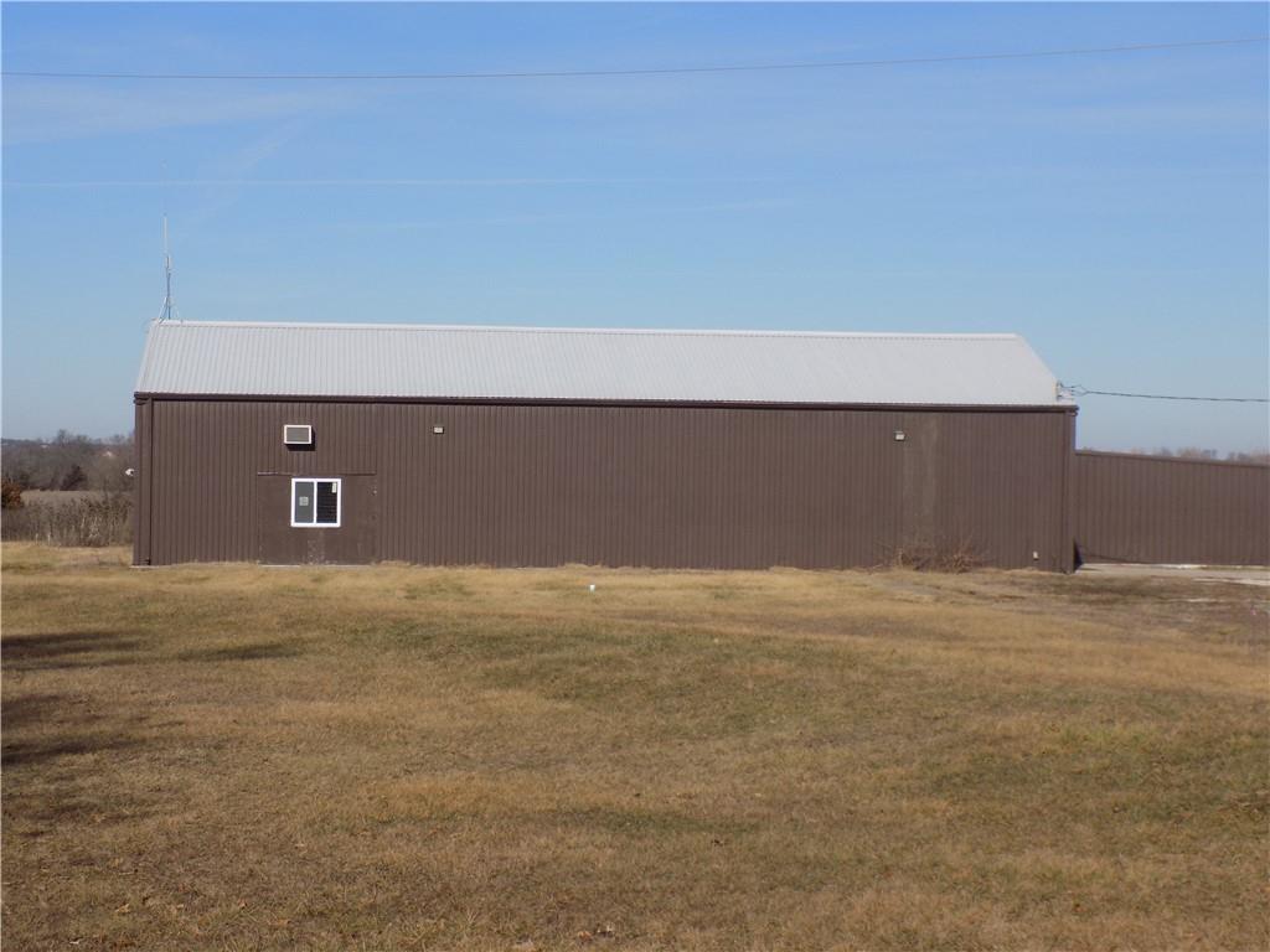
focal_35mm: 70
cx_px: 635
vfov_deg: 21.0
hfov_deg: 27.8
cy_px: 476
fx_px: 2568
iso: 80
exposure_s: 1/1000
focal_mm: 12.5
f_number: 4.2
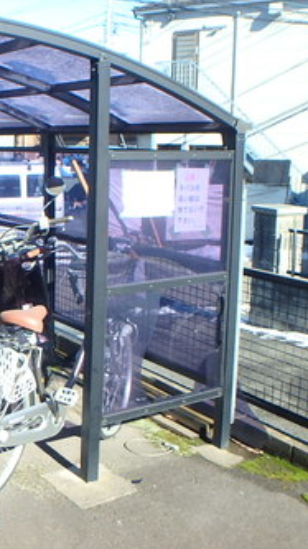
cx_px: -12
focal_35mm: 44
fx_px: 640
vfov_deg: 46.2
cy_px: 221
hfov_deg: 25.5
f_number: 3.5
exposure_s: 1/400
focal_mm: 3.7
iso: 125
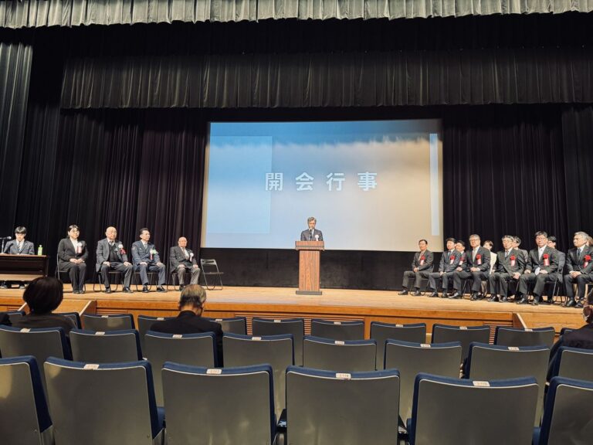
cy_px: 222
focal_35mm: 24
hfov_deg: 71.6
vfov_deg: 56.8
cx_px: 296
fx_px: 411
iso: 320
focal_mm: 6.76
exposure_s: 1/60
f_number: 1.78
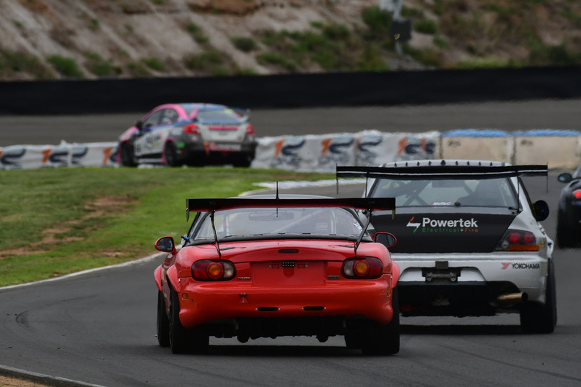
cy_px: 194
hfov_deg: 2.9
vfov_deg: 1.9
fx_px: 11665
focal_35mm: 723
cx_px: 290
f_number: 10
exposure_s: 1/640
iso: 320
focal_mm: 480
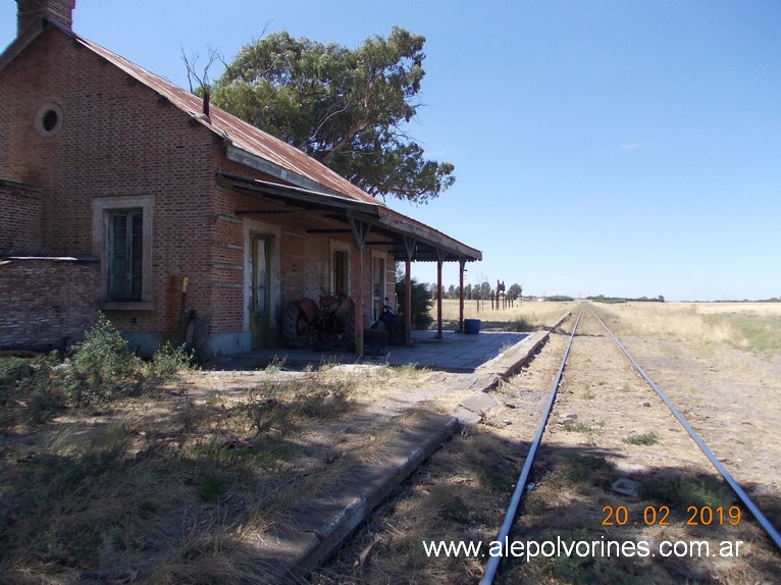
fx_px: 632
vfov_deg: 49.7
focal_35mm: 28
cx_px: 390
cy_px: 292
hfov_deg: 63.5
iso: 80
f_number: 5.4
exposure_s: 1/250
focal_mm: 4
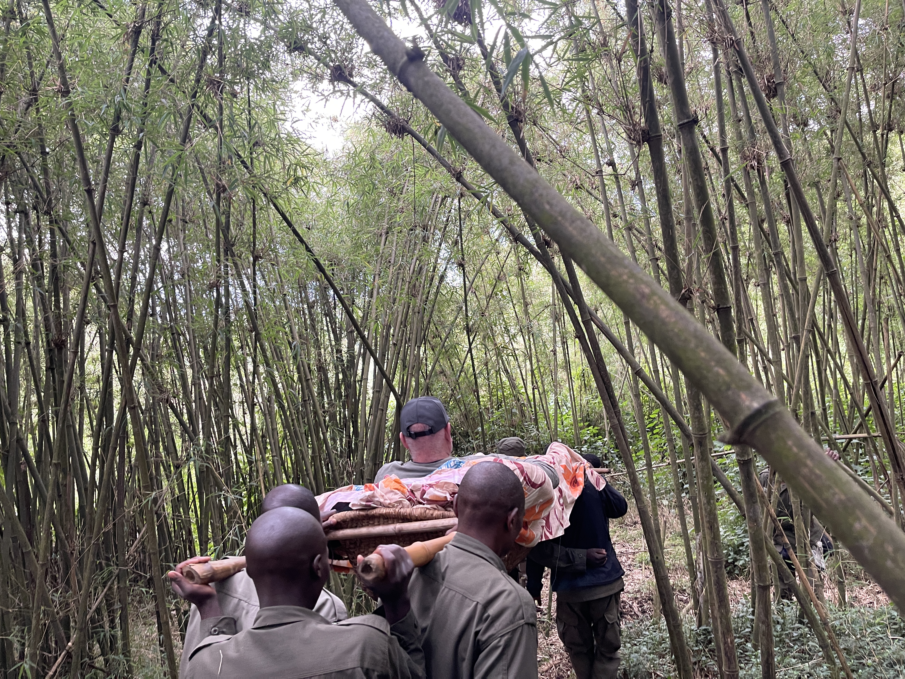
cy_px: 340
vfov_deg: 53.1
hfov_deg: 67.3
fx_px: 680
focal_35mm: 26
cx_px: 452
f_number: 1.6
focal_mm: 5.1
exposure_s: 1/60
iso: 125
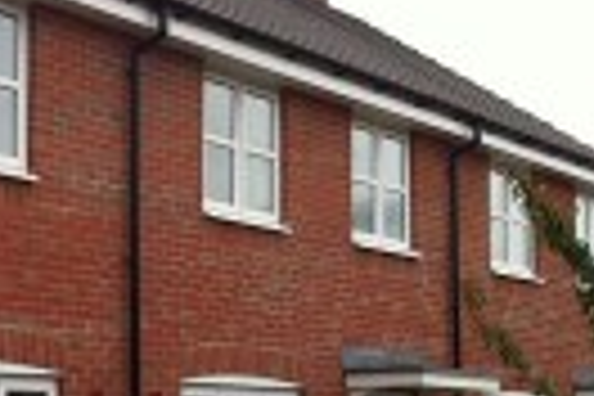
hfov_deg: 20.9
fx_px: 1567
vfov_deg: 14.3
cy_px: 295
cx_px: 36
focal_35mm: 95
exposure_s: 1/1117
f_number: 2.8
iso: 80
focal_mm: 3.85
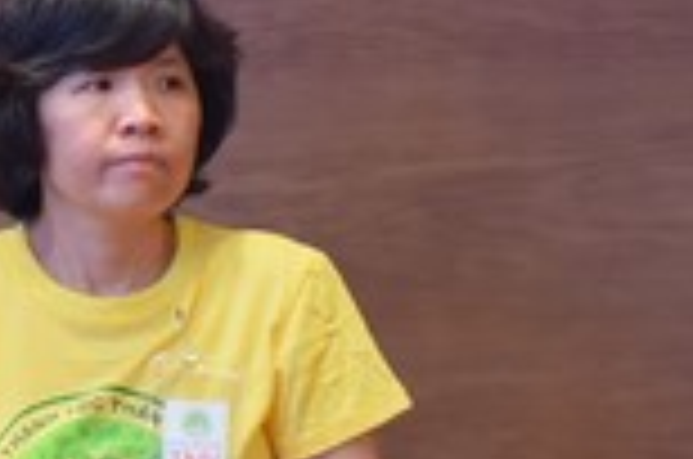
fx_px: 16252
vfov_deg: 1.6
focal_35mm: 846
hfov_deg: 2.4
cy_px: 317
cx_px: -495
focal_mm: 200
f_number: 2.8
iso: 800
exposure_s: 1/100
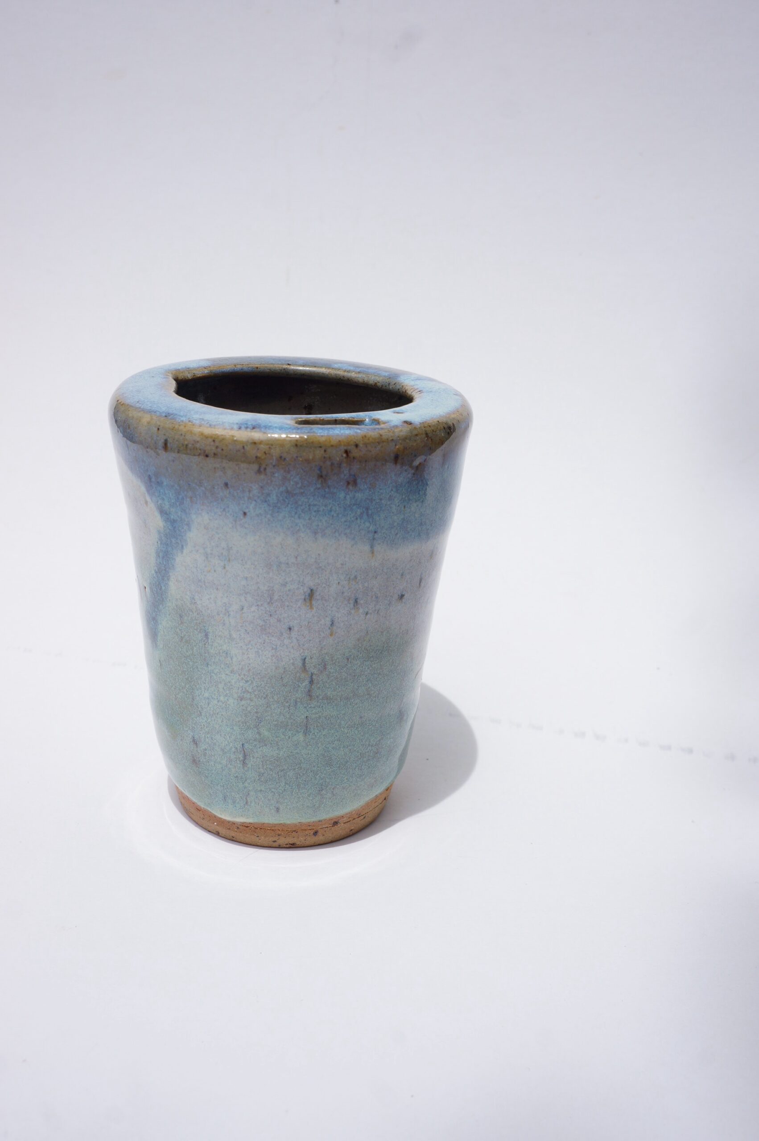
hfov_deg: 35.9
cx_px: 380
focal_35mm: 37
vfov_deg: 51.9
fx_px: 1172
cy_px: 570
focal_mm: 25
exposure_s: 1/200
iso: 100
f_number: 10
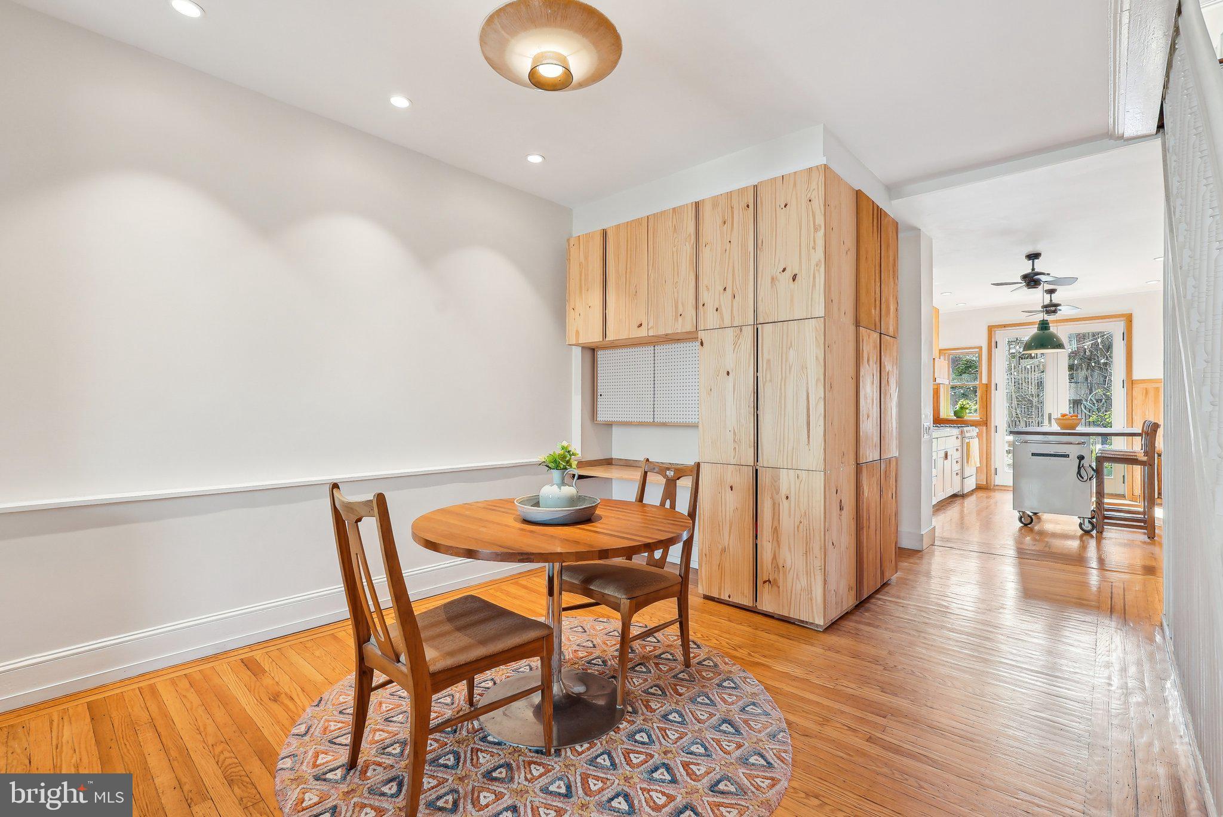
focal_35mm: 16
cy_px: 408
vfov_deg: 73.8
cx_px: 612
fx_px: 544
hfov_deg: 96.7
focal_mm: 16
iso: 100
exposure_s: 1/4
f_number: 8
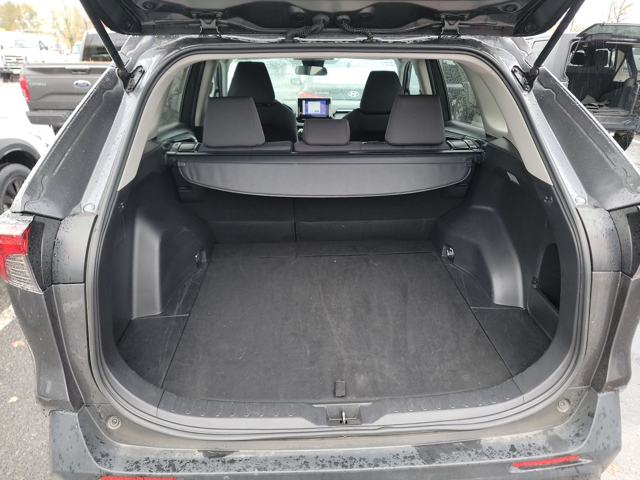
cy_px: 240
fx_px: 444
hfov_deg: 71.6
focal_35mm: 24
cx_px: 320
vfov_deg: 56.8
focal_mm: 6.7
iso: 190
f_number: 1.8
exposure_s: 1/59
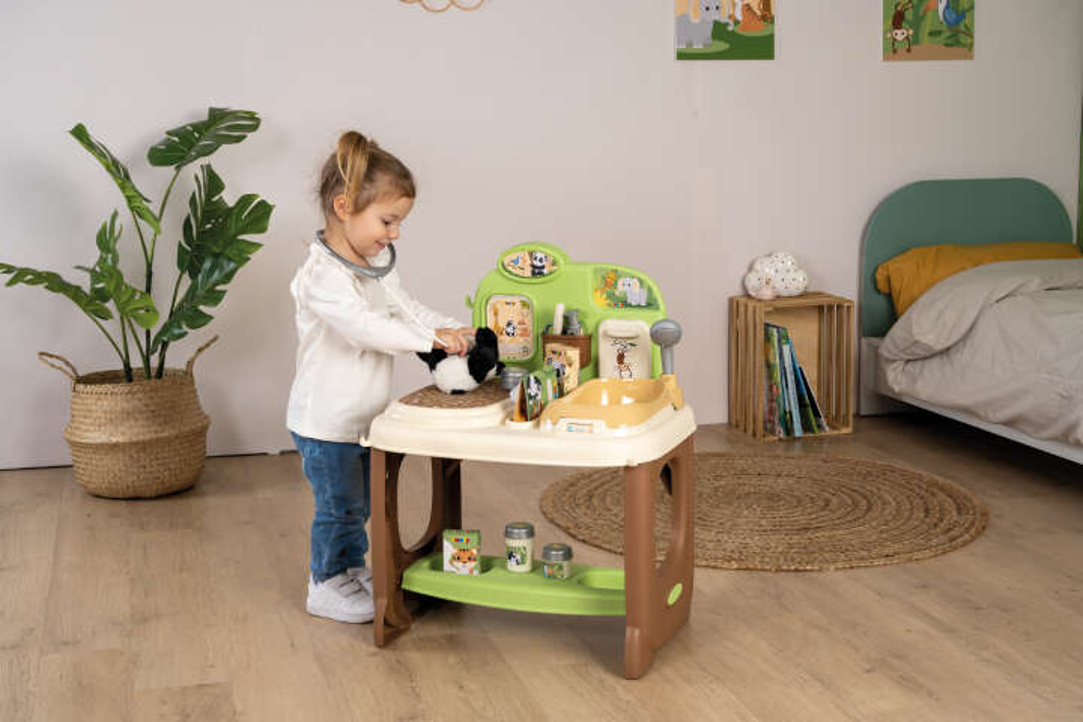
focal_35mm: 47
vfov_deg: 28.6
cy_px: 361
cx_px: 542
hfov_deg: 41.9
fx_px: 1414
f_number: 8
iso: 100
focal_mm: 47
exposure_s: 1/125
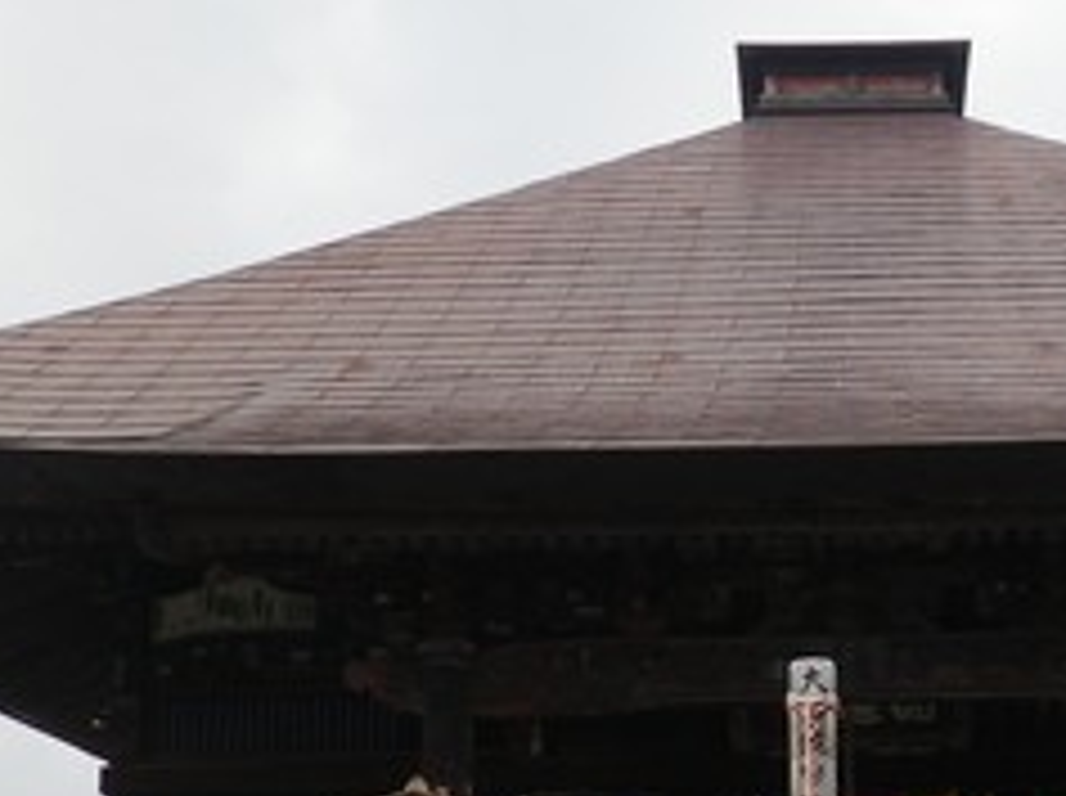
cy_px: 648
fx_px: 2183
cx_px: 873
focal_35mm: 71
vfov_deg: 20.4
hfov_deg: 26.8
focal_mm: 5
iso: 80
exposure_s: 1/125
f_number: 4.2
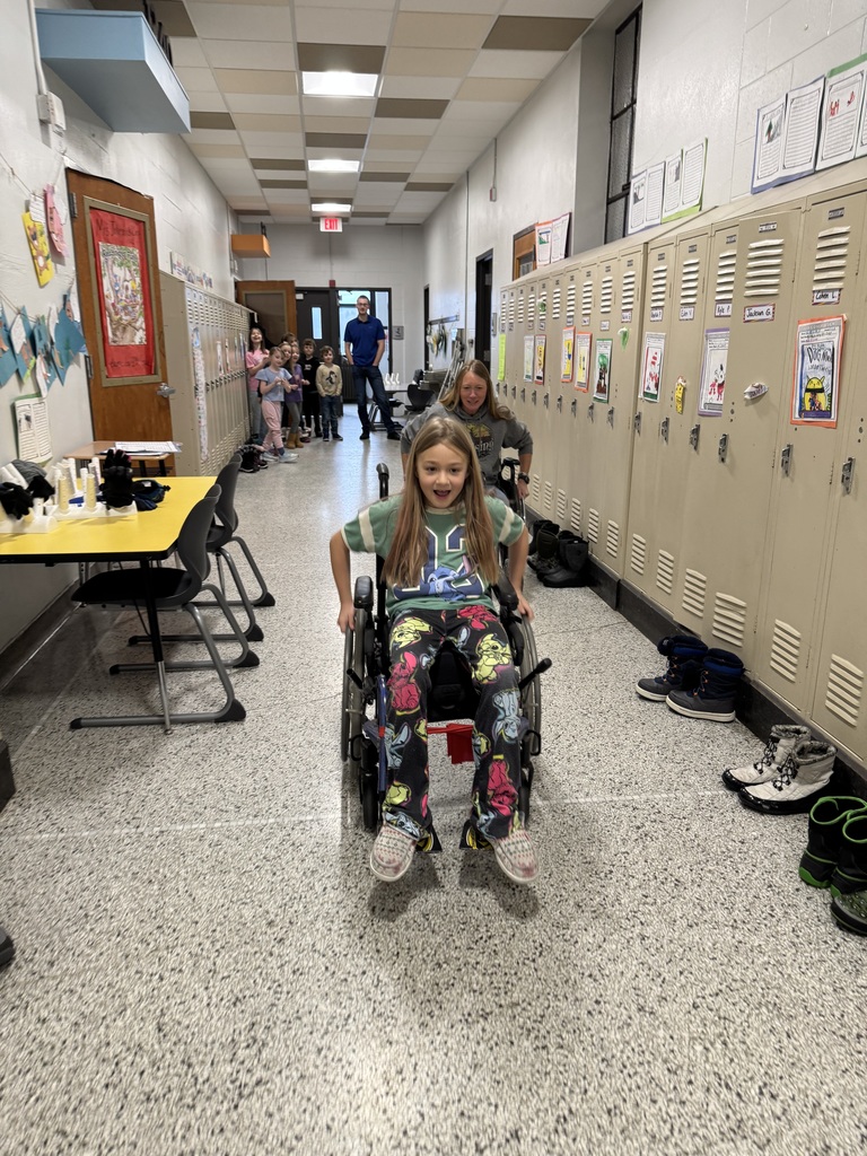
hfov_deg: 56.8
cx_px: 434
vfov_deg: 71.6
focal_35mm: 24
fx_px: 801
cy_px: 578
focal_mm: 6.76
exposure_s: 1/60
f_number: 1.78
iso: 125
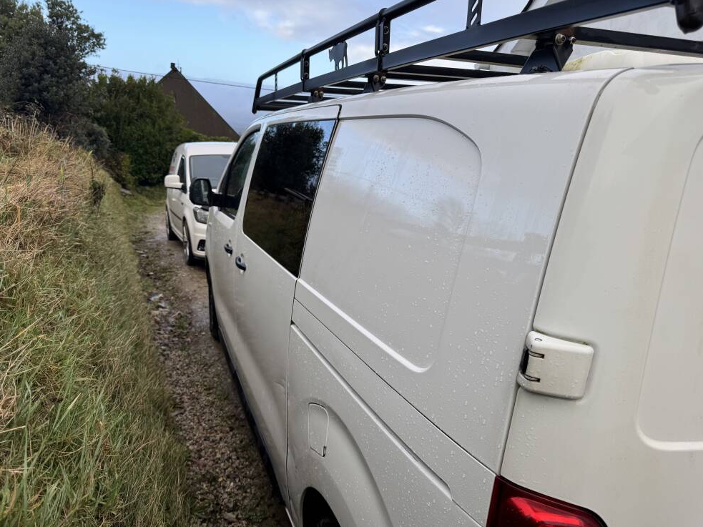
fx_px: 508
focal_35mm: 25
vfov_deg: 54.9
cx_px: 341
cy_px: 267
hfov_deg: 69.4
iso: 80
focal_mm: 6.76
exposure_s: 1/792
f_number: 1.78
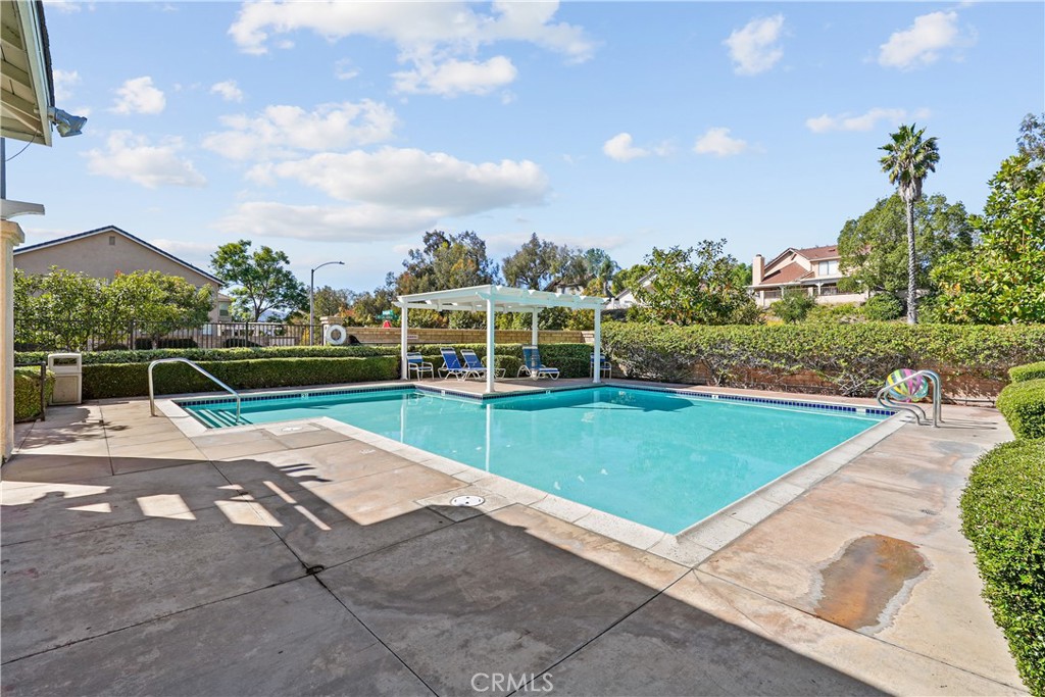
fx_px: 479
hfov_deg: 95.0
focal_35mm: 16
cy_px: 348
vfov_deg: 72.1
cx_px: 522
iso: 100
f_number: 13
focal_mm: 16.5
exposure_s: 1/125
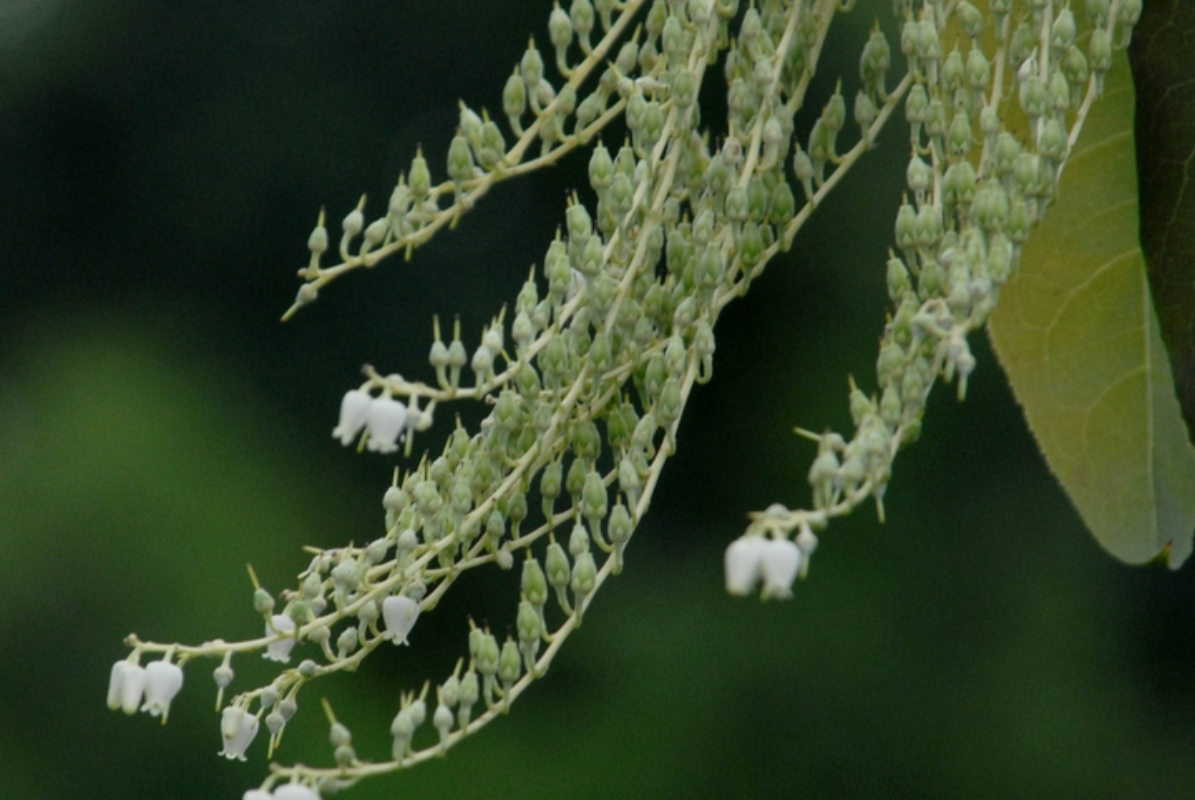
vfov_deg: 2.2
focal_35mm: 640
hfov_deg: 3.2
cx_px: 471
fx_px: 21270
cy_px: 437
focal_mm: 300
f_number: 7.1
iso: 400
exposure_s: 1/200
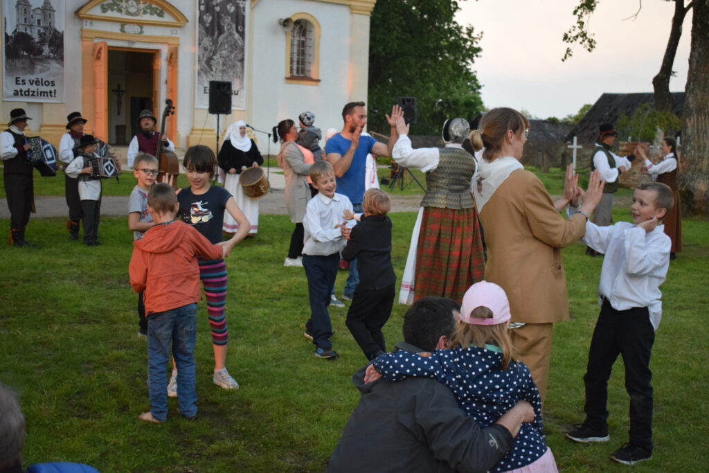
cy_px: 236
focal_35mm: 48
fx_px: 945
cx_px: 354
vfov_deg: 28.1
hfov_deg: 41.1
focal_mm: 32
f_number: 4.5
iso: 2800
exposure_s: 1/500
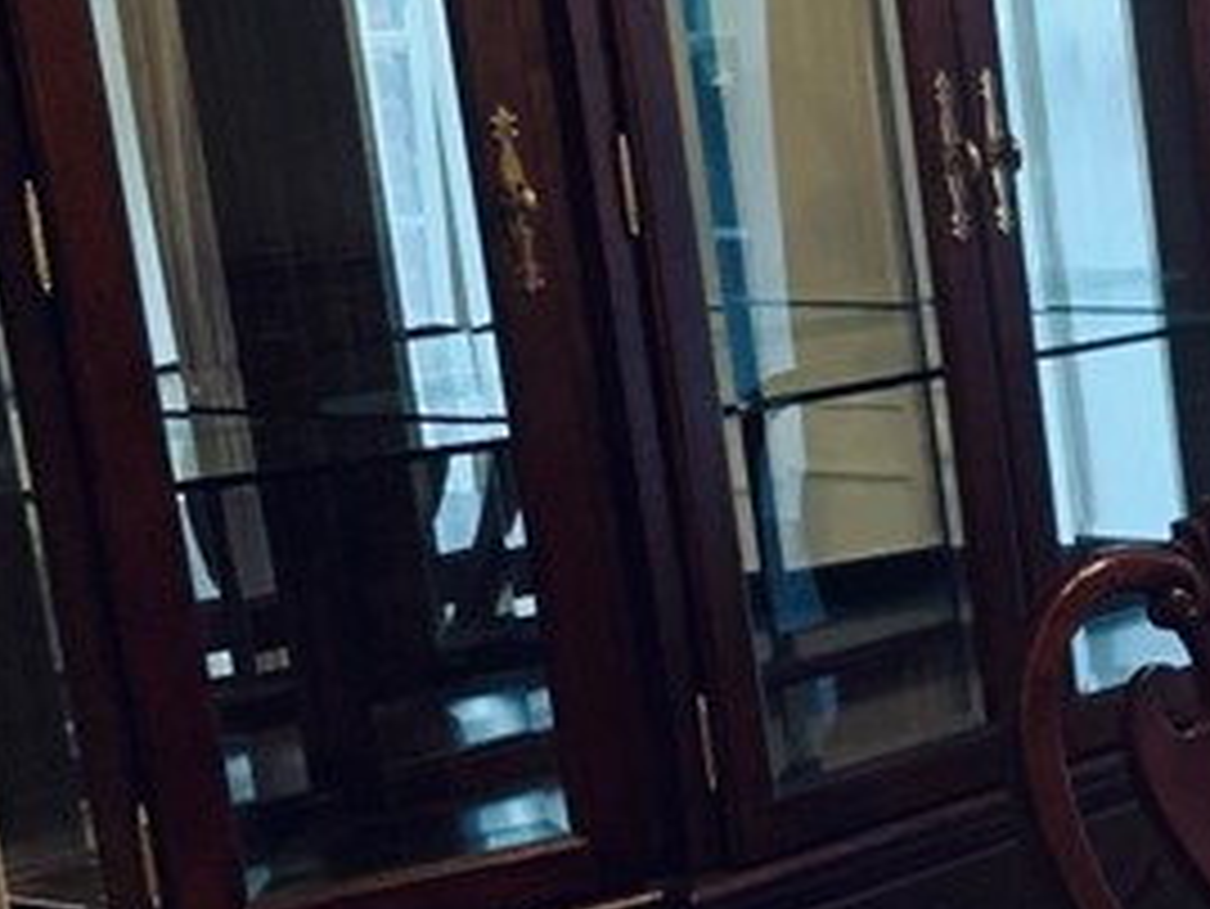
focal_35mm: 99
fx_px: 3462
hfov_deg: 16.2
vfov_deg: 14.9
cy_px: 711
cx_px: 2285
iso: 250
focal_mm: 4.25
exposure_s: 1/60
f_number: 1.8
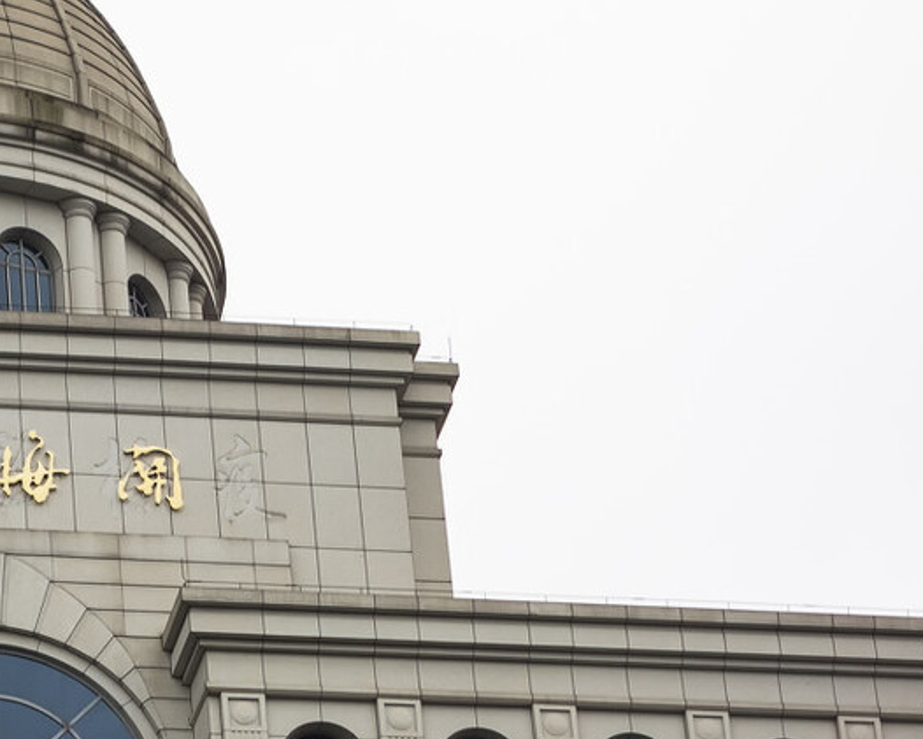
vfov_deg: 7.2
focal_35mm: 214
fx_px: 5847
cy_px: 434
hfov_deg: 9.0
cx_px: 116
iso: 200
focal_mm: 37.1
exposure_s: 1/80
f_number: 4.9
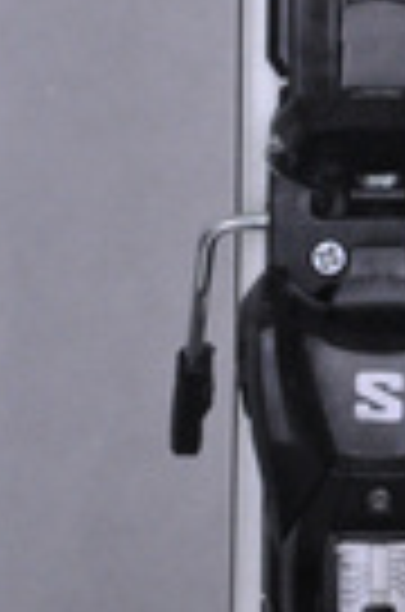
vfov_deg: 5.5
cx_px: 601
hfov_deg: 3.7
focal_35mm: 373
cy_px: -234
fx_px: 6320
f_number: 9.5
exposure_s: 1/125
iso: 3200
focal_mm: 75
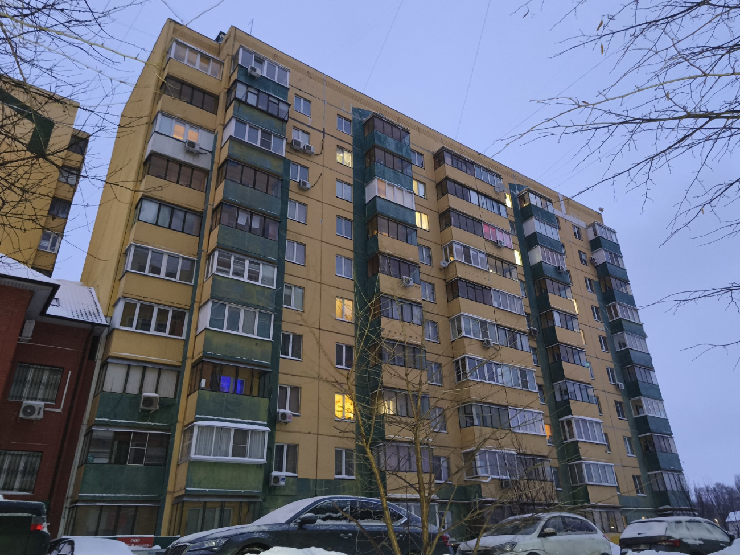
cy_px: 278
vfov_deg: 58.9
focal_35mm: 23
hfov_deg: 73.9
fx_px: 492
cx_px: 370
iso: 1000
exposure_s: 1/25
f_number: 1.7
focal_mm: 5.35
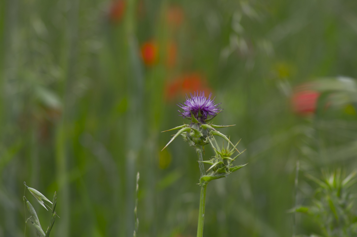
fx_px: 2674
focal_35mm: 270
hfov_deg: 7.6
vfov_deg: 5.1
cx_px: 178
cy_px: 118
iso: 100
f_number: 5.6
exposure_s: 1/160
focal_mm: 180
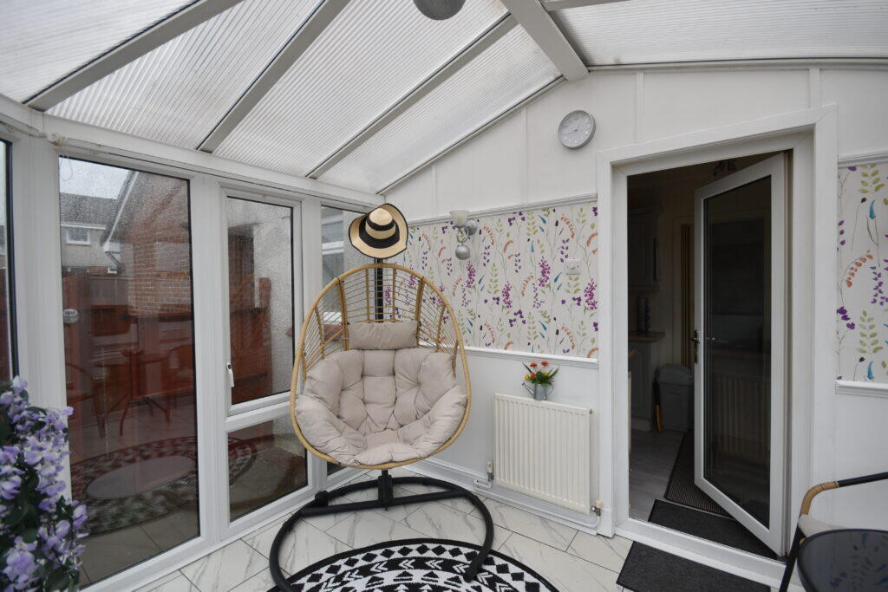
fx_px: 370
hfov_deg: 100.4
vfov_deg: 77.3
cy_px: 296
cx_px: 444
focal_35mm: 15
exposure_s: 1/200
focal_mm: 10
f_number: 7.1
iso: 400
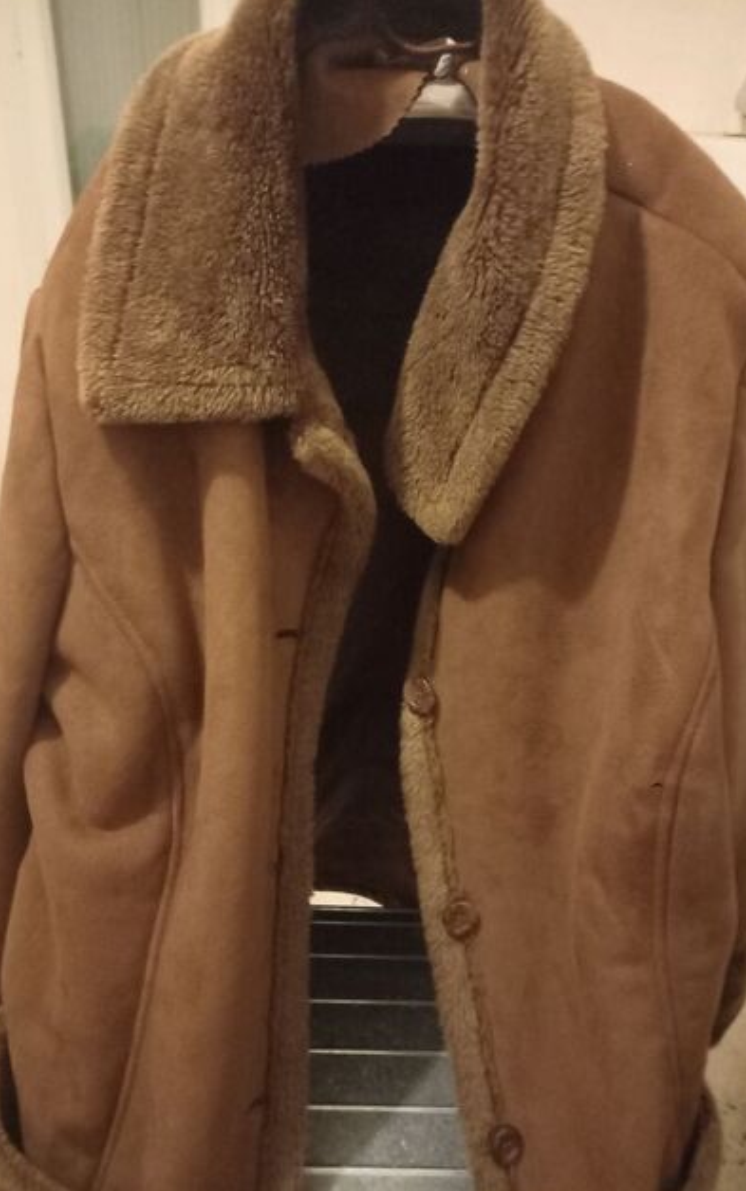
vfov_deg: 68.4
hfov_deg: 46.0
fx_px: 877
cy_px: 601
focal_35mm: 27
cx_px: 344
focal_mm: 4.65
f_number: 1.8
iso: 4000
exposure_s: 1/10
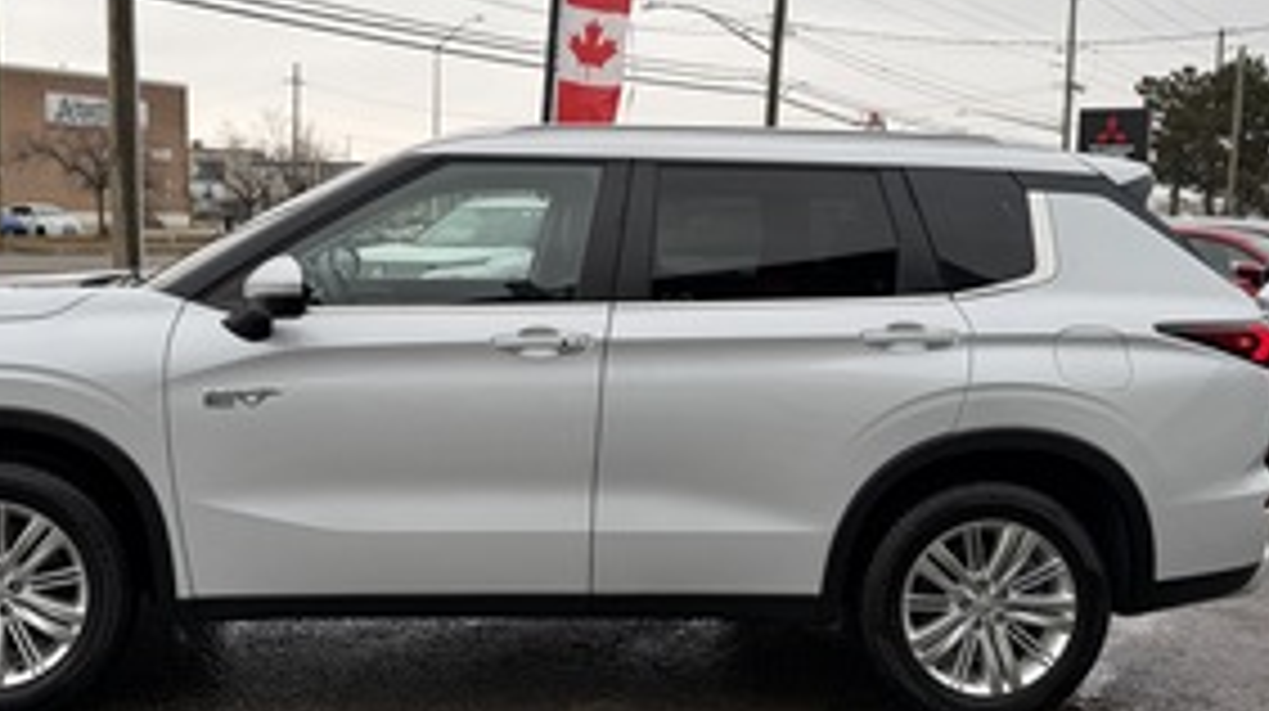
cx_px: 531
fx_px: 1311
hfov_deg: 51.4
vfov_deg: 30.3
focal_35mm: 39
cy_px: 349
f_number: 1.78
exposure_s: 1/299
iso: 80
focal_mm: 6.76
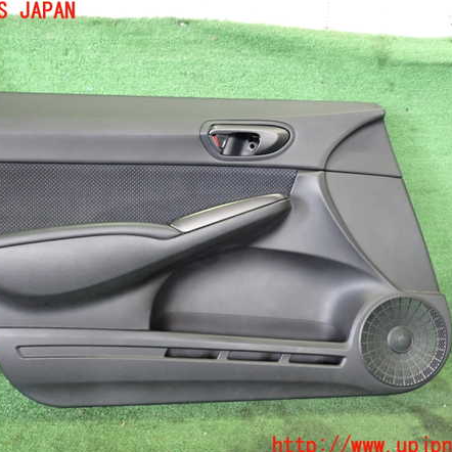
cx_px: 196
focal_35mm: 36
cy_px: 229
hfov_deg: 45.9
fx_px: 532
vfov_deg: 46.0
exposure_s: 1/30
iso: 500
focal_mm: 5.4
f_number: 2.3
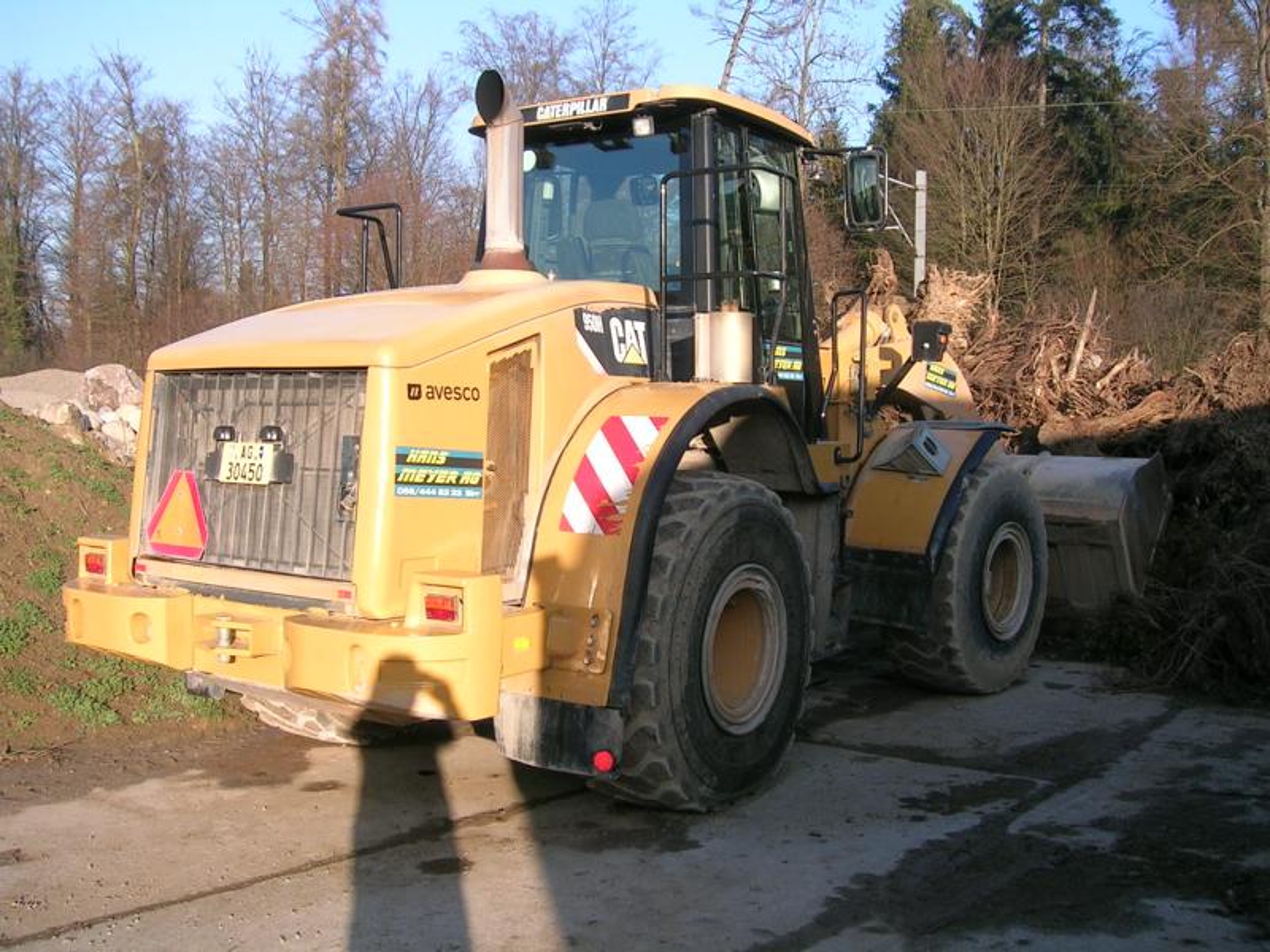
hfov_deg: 52.6
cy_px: 476
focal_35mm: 35
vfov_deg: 40.7
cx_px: 635
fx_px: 1284
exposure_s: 1/182
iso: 50
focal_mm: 5.4
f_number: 4.8
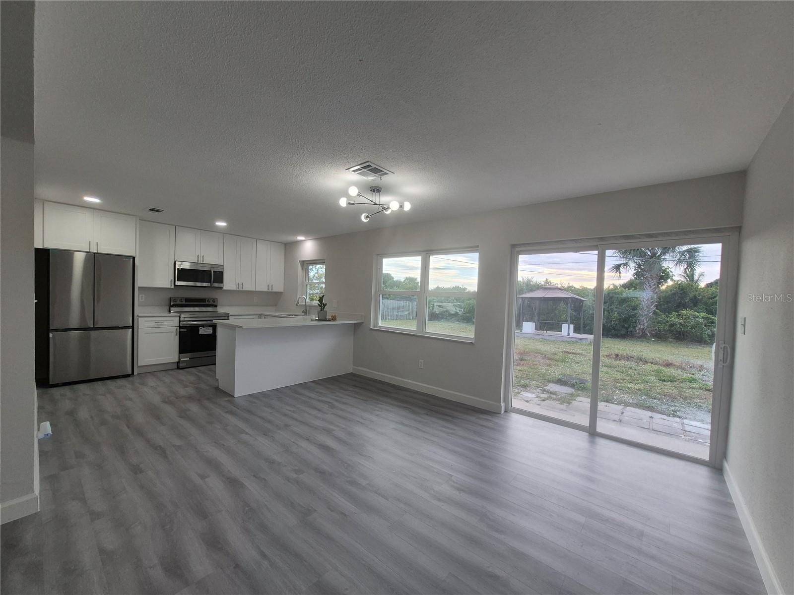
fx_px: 298
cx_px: 397
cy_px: 298
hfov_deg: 106.2
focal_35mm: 13
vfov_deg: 89.9
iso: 64
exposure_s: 1/120
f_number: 2.2
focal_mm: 1.74
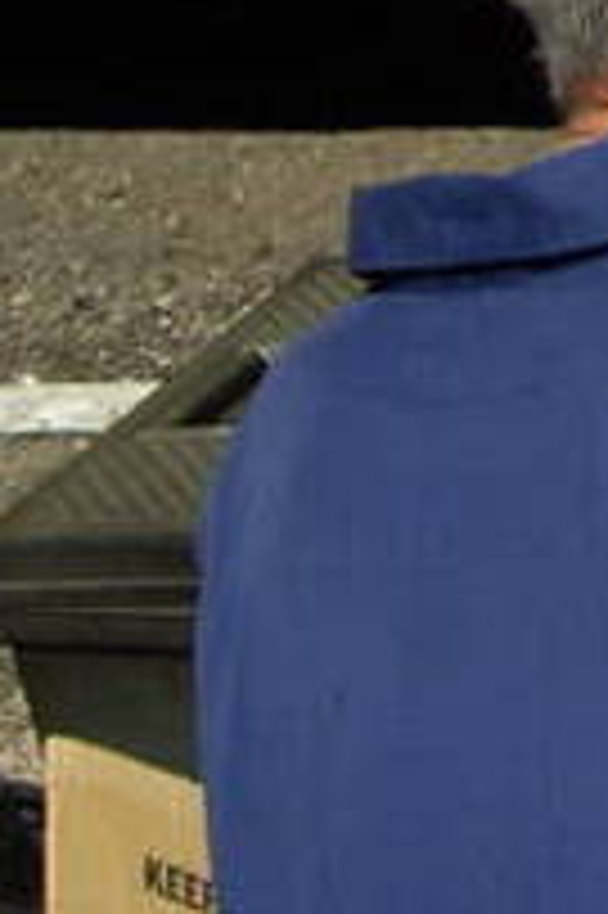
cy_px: -54
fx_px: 4009
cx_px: 1707
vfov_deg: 12.8
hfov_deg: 7.7
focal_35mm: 158
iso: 50
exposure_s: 1/500
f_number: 4.3
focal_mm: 6.2
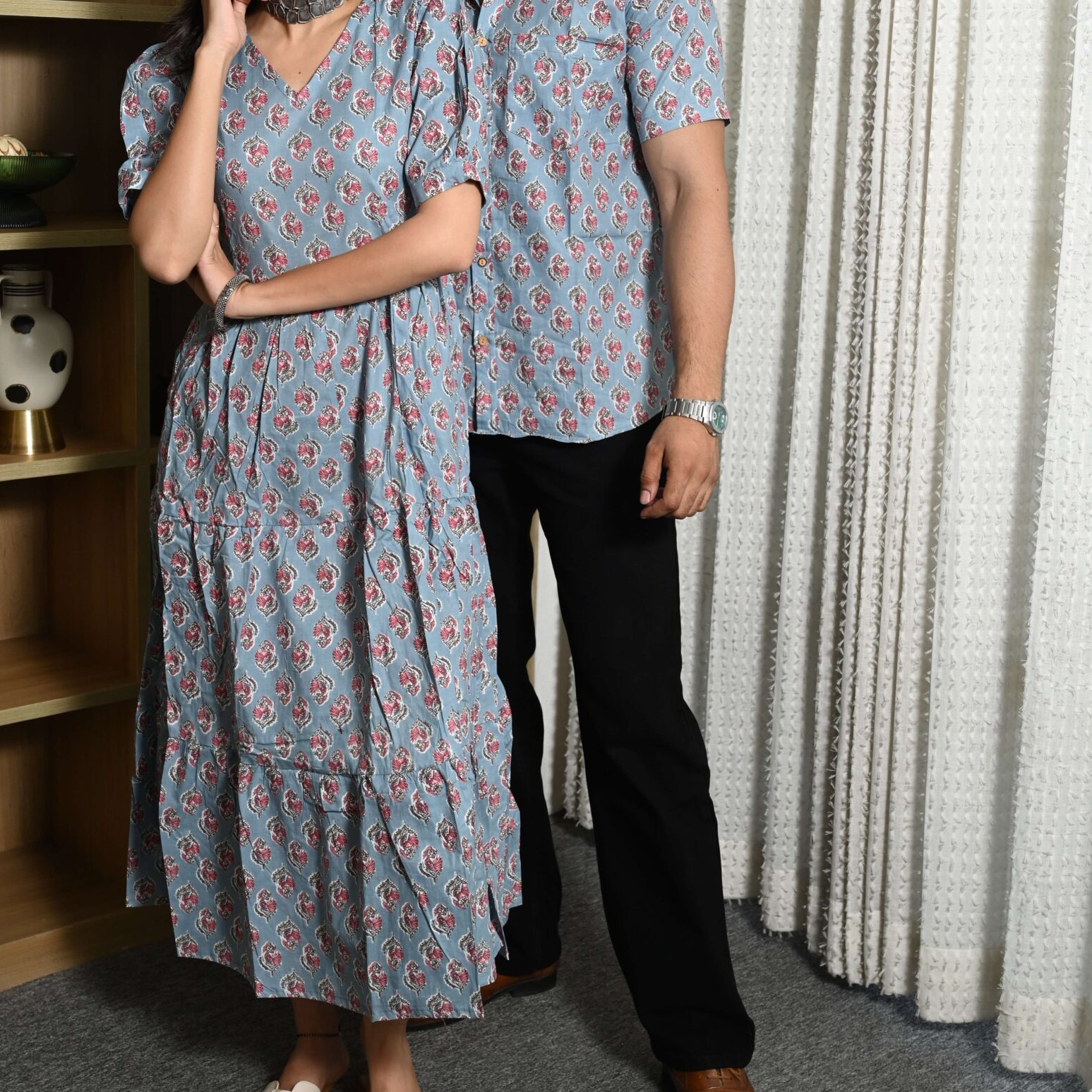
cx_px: 493
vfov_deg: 32.5
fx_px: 1856
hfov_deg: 32.8
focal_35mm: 52
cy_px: 357
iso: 400
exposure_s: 1/160
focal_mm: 37
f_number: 5.6
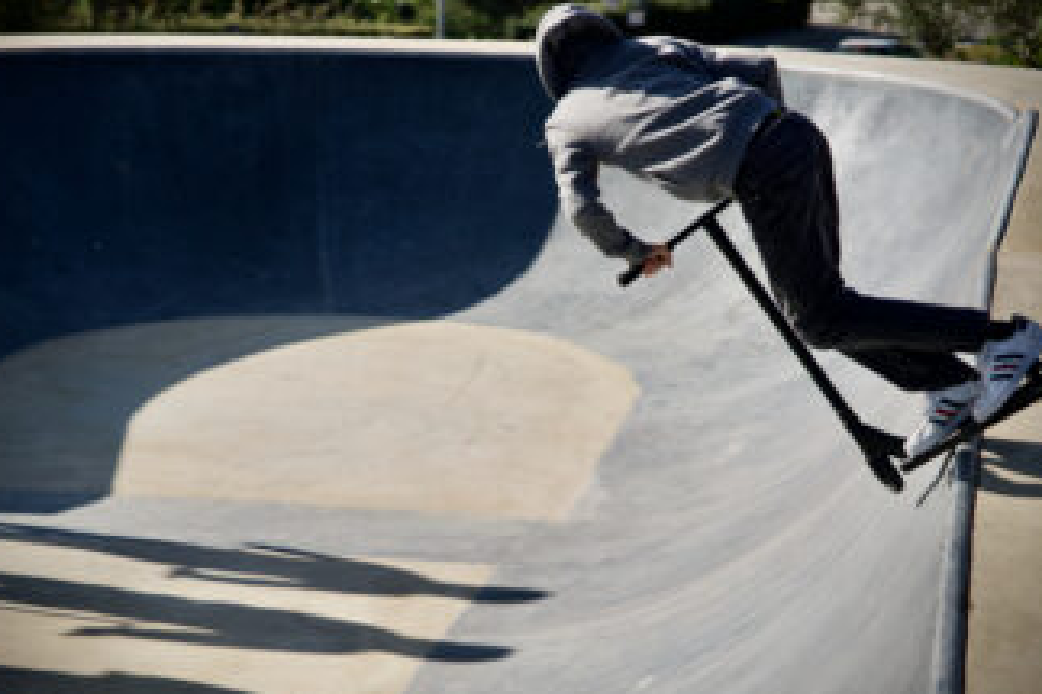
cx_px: 497
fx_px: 2690
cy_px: 295
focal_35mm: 93
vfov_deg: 14.7
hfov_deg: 21.9
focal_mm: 75
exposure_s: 1/8000
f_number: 2.8
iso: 400
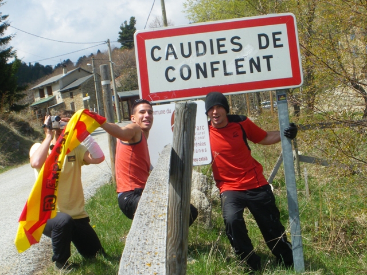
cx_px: 184
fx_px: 445
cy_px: 138
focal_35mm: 42
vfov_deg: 34.3
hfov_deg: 44.8
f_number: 6.2
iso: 64
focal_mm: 7.5
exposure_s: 1/200
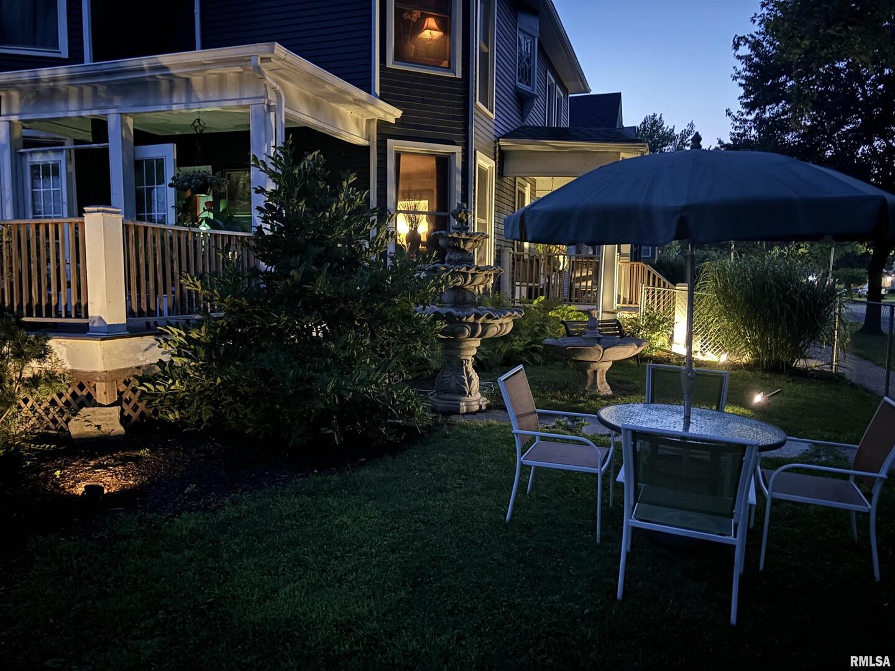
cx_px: 448
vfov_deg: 53.1
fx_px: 672
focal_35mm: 26
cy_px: 336
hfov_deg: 67.3
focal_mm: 5.96
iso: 1000
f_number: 1.6
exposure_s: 1/5
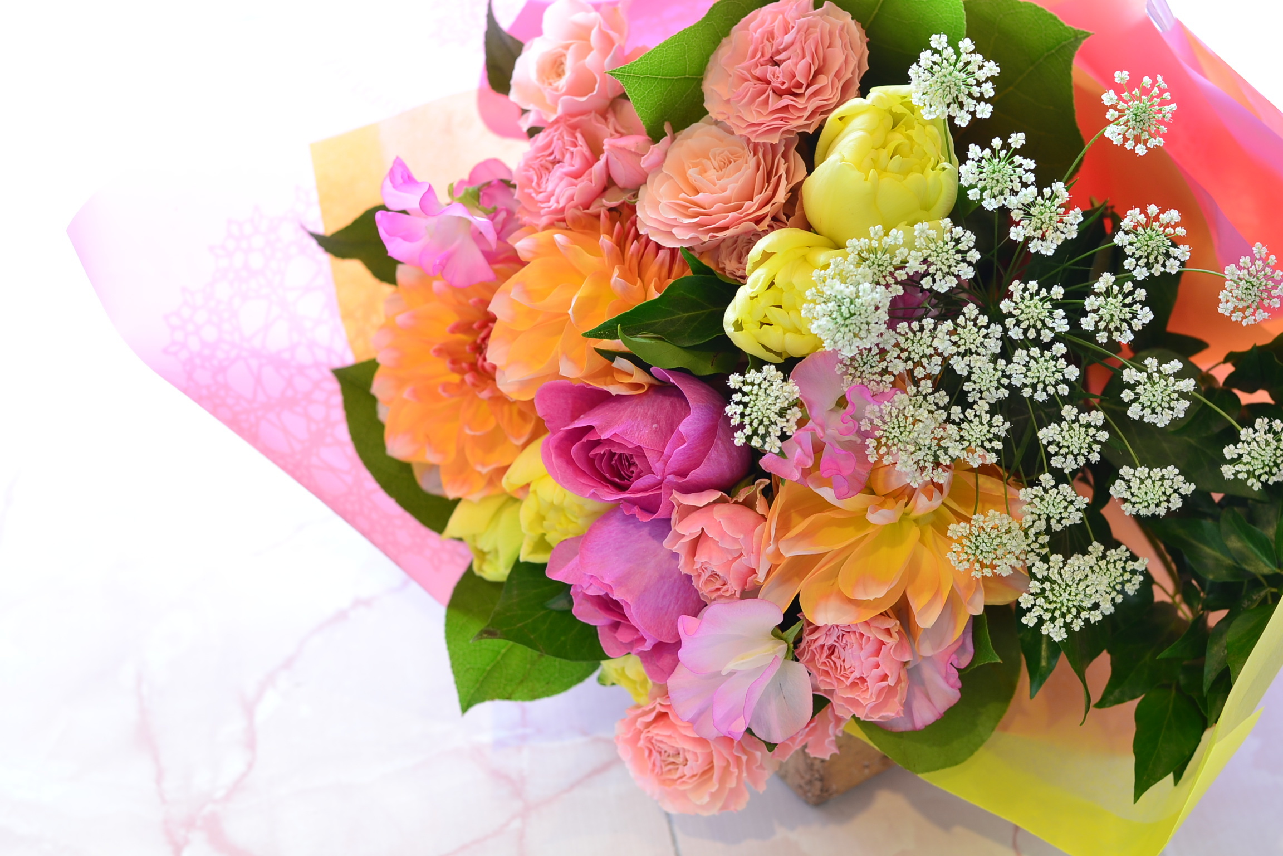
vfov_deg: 18.2
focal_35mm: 75
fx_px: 2673
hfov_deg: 27.0
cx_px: 642
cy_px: 428
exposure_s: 1/13
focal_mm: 50
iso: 100
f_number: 4
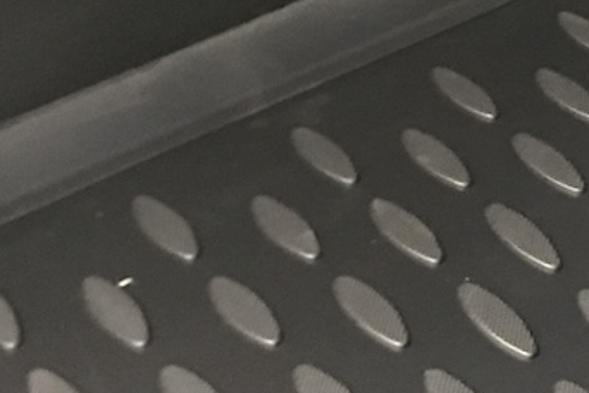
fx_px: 1685
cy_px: 111
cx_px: 567
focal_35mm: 103
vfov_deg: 13.3
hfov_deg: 19.3
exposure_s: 1/4
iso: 100
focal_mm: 3.99
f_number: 1.8
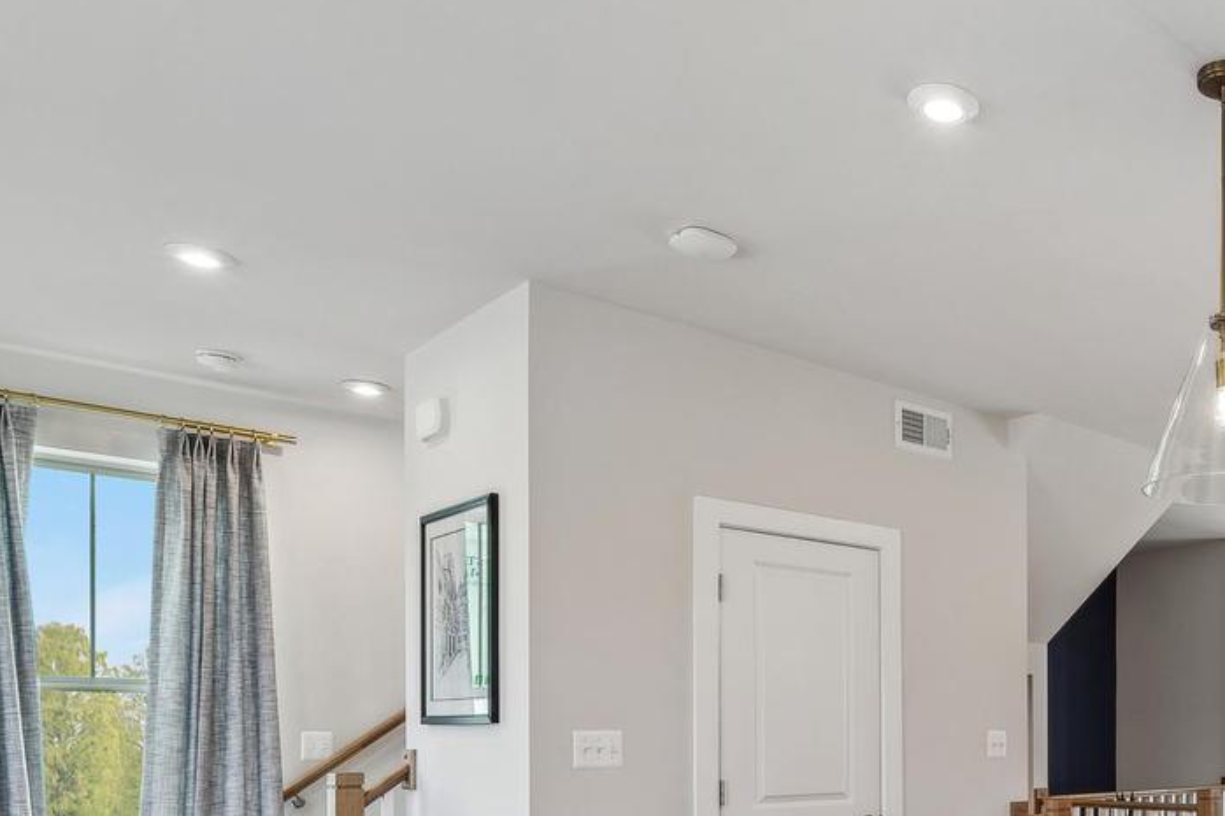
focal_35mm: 33
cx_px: 1146
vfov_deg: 37.5
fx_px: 1123
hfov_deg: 49.6
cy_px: 721
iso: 200
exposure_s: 1/25
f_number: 8
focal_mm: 16
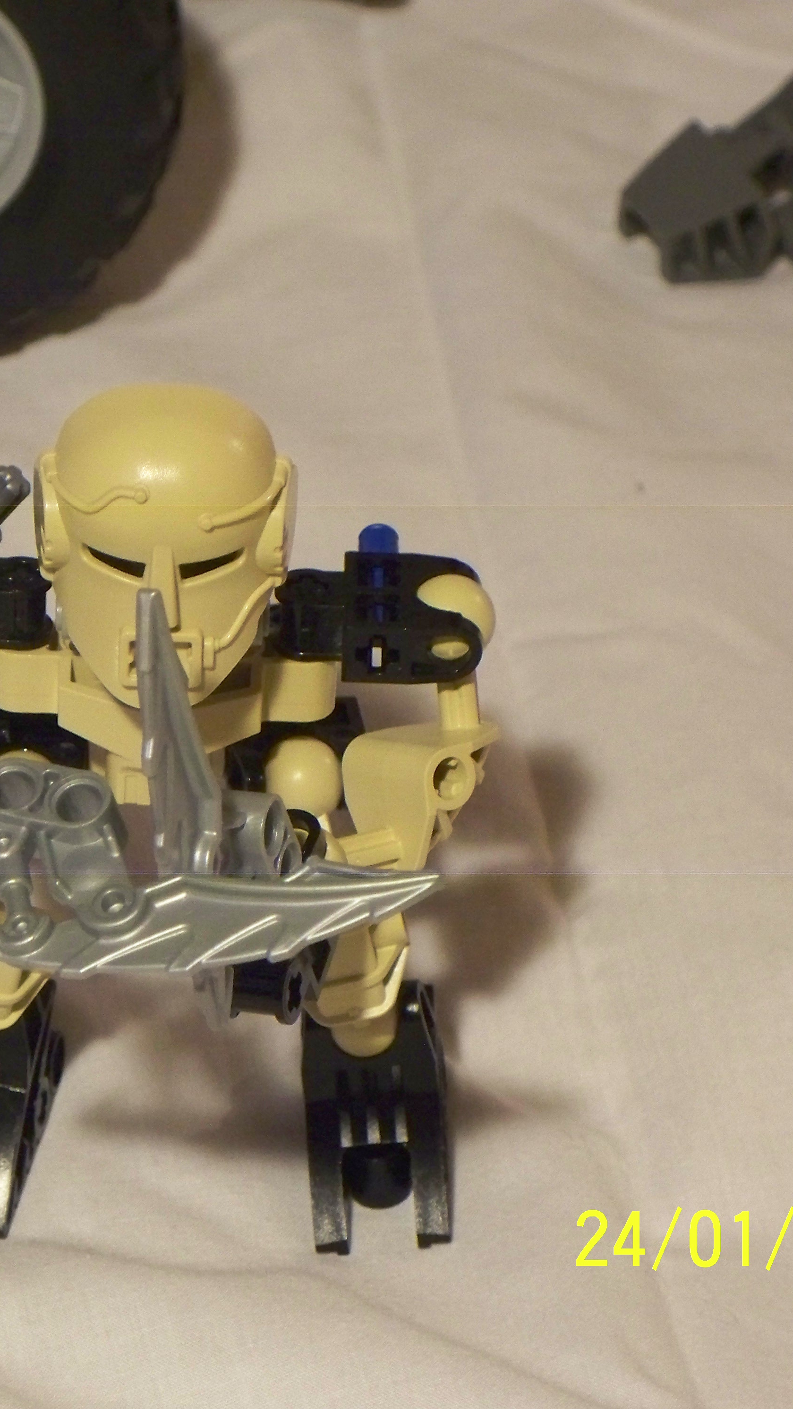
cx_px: 111
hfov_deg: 6.1
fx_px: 7477
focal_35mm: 200
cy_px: 706
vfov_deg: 10.8
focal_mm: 28.83
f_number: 4.4
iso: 400
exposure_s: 1/10
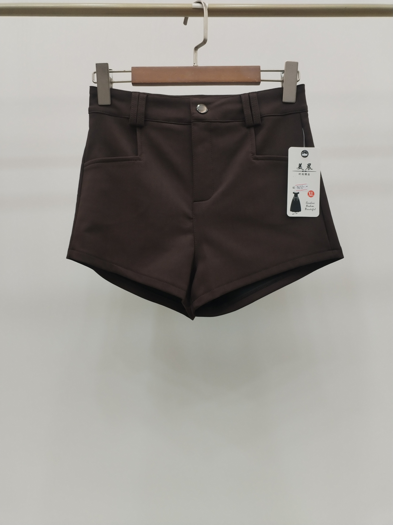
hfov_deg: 48.2
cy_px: 262
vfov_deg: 61.7
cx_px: 196
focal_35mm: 29
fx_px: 439
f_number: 1.8
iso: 280
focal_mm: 4.75
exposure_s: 1/120
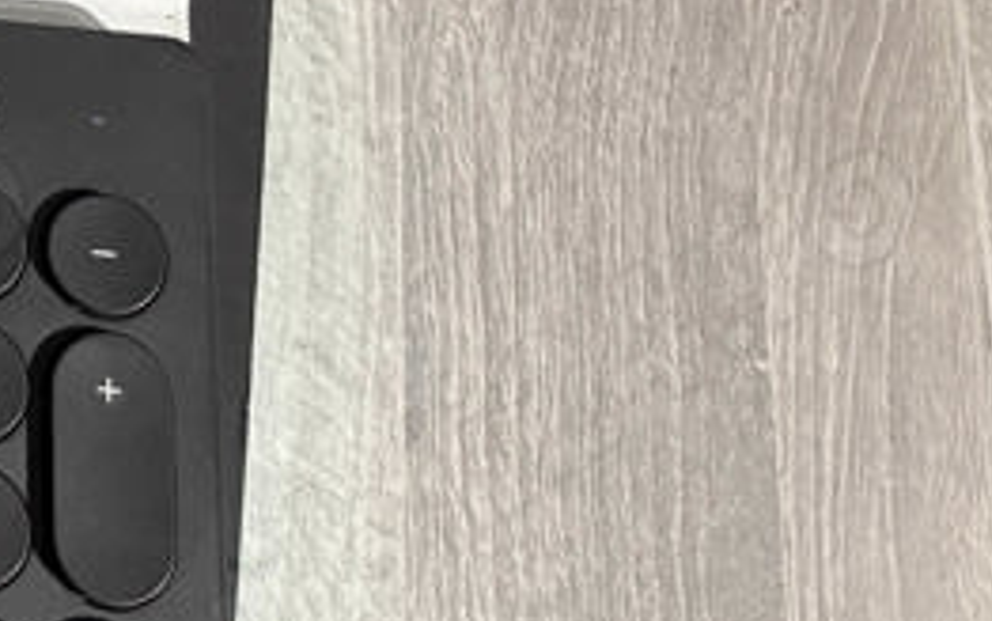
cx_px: -825
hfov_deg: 17.2
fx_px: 2624
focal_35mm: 97
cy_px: -447
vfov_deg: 12.5
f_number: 1.78
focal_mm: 6.76
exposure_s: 1/57
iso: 640
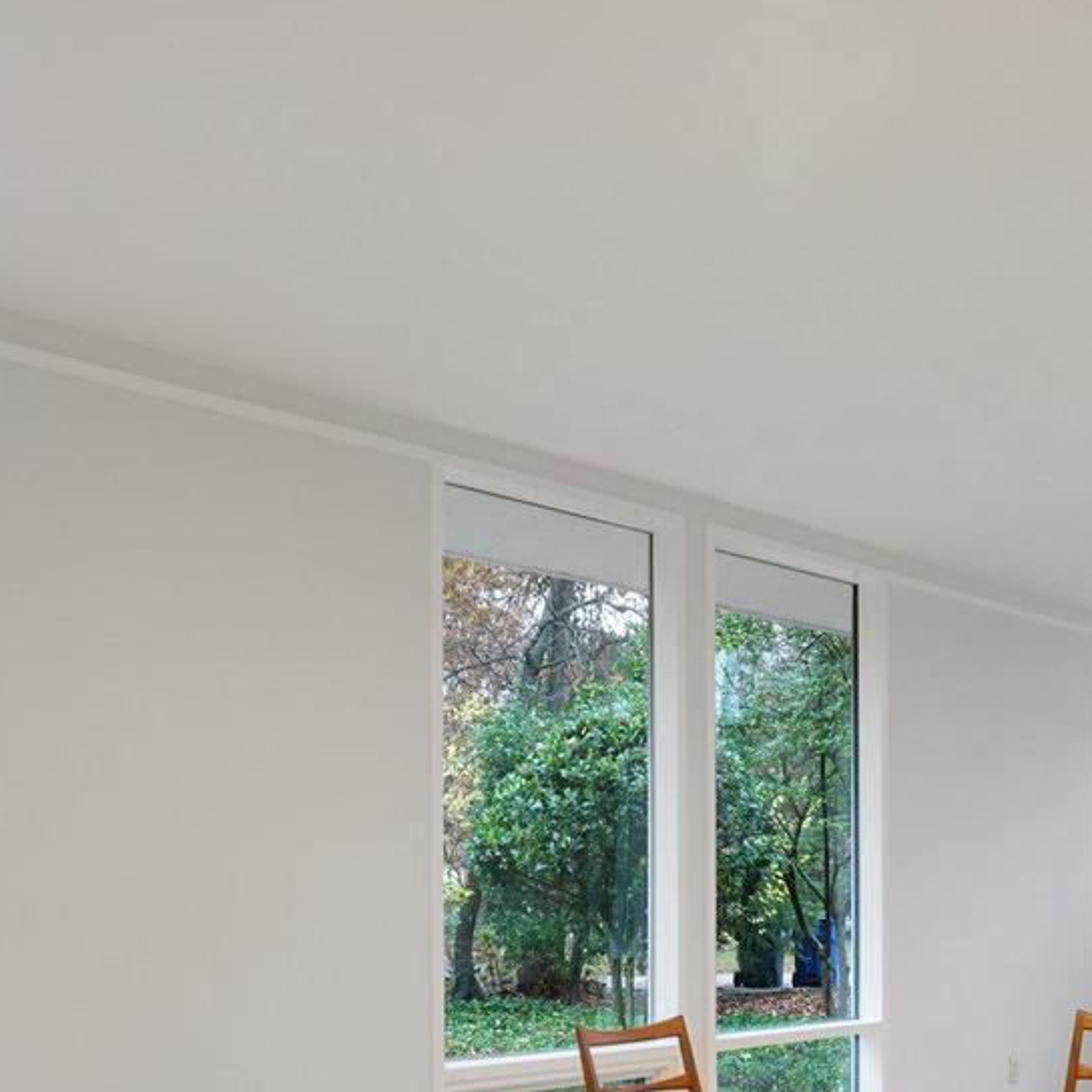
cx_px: 715
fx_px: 1285
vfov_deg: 43.7
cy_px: 887
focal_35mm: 36
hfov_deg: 45.5
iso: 1250
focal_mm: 16
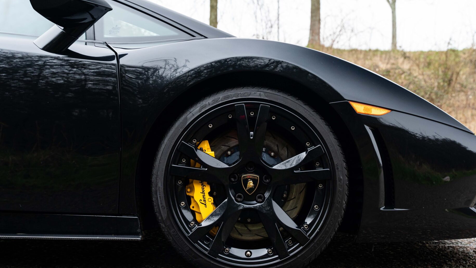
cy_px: 149
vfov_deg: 25.4
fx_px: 593
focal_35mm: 47
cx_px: 250
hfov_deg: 43.7
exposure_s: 1/250
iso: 1250
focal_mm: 40
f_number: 4.5
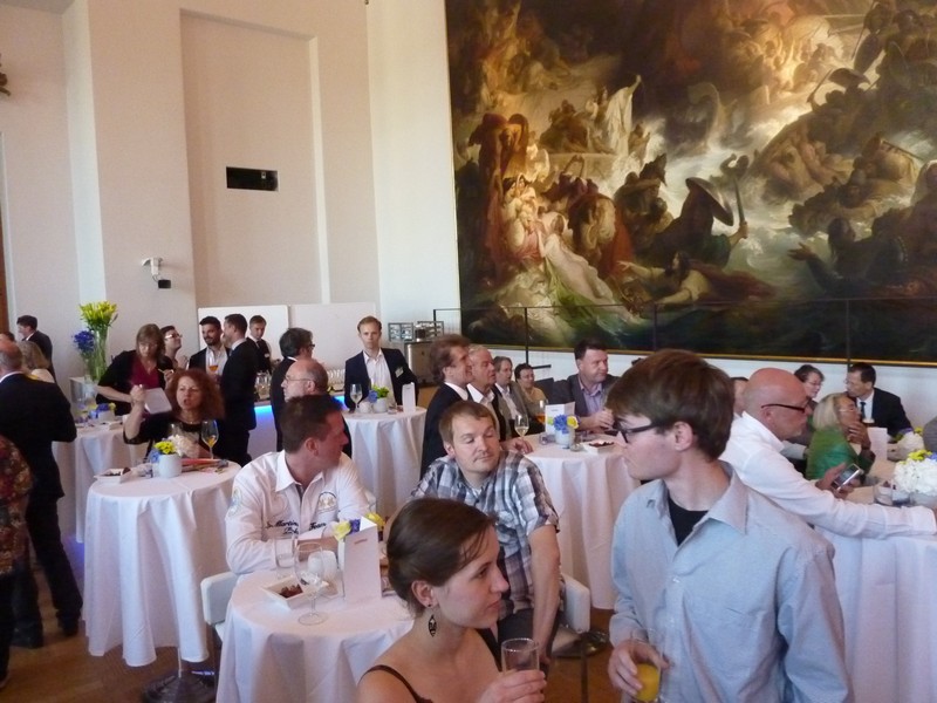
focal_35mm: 25
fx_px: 677
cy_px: 352
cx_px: 468
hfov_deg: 69.4
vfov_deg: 54.9
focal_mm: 4.1
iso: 800
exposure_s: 1/60
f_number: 3.3
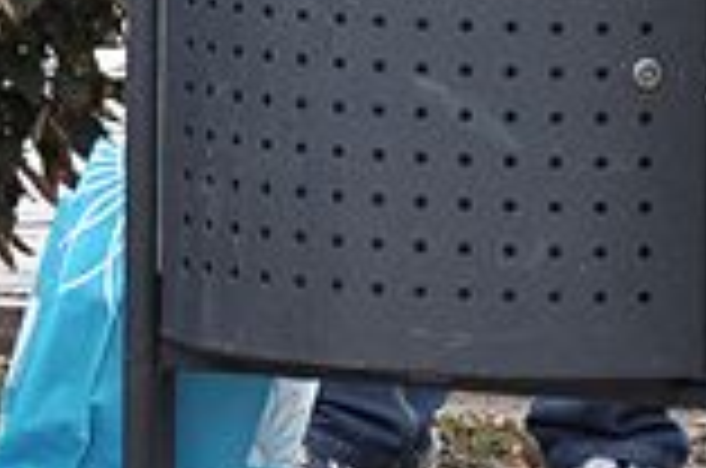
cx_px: -567
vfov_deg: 1.6
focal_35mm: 855
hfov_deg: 2.4
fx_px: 16728
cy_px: -457
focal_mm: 105
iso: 500
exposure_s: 1/500
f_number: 5.6
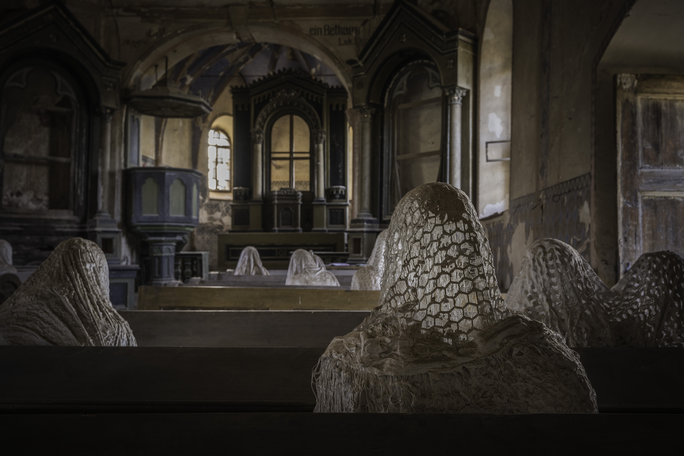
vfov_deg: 41.2
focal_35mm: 32
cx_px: 342
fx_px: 608
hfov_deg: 58.7
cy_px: 228
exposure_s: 1/4
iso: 800
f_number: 9
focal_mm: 32
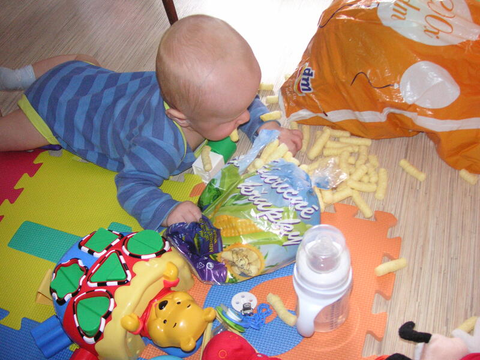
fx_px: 513
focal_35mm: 37
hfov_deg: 50.1
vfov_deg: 38.7
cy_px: 180
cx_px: 240
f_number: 2.8
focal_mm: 6.1
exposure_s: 1/45
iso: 160
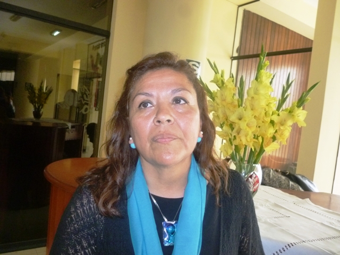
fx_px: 275
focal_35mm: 28
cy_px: 128
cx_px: 170
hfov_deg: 63.4
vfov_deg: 49.7
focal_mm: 5
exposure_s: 1/60
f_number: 3.1
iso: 400
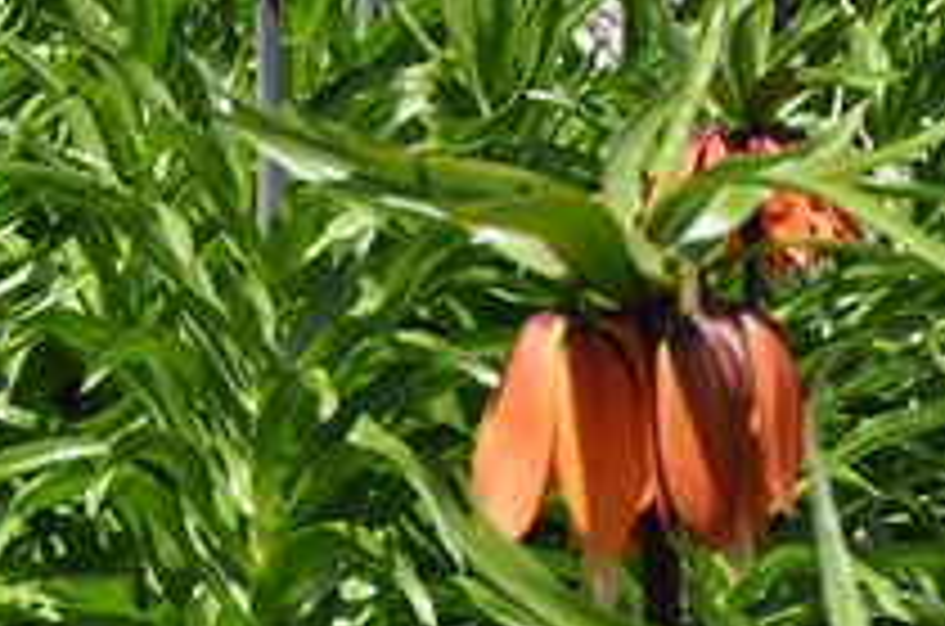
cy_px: -11
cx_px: -9
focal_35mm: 146
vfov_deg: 9.3
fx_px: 3824
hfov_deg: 13.9
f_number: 10
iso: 320
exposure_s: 1/400
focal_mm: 34
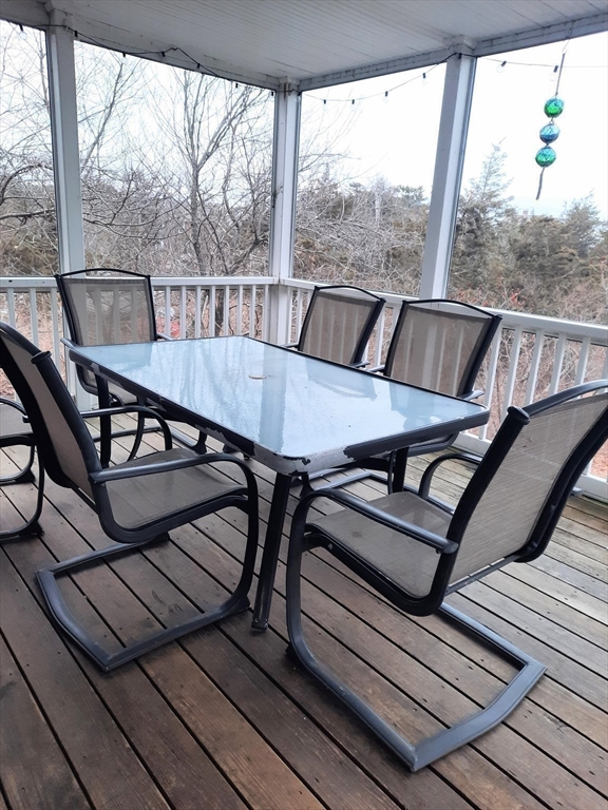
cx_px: 304
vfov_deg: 69.4
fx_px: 585
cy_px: 405
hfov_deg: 54.9
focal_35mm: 25
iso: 40
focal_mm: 4.6
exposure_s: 1/60
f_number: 2
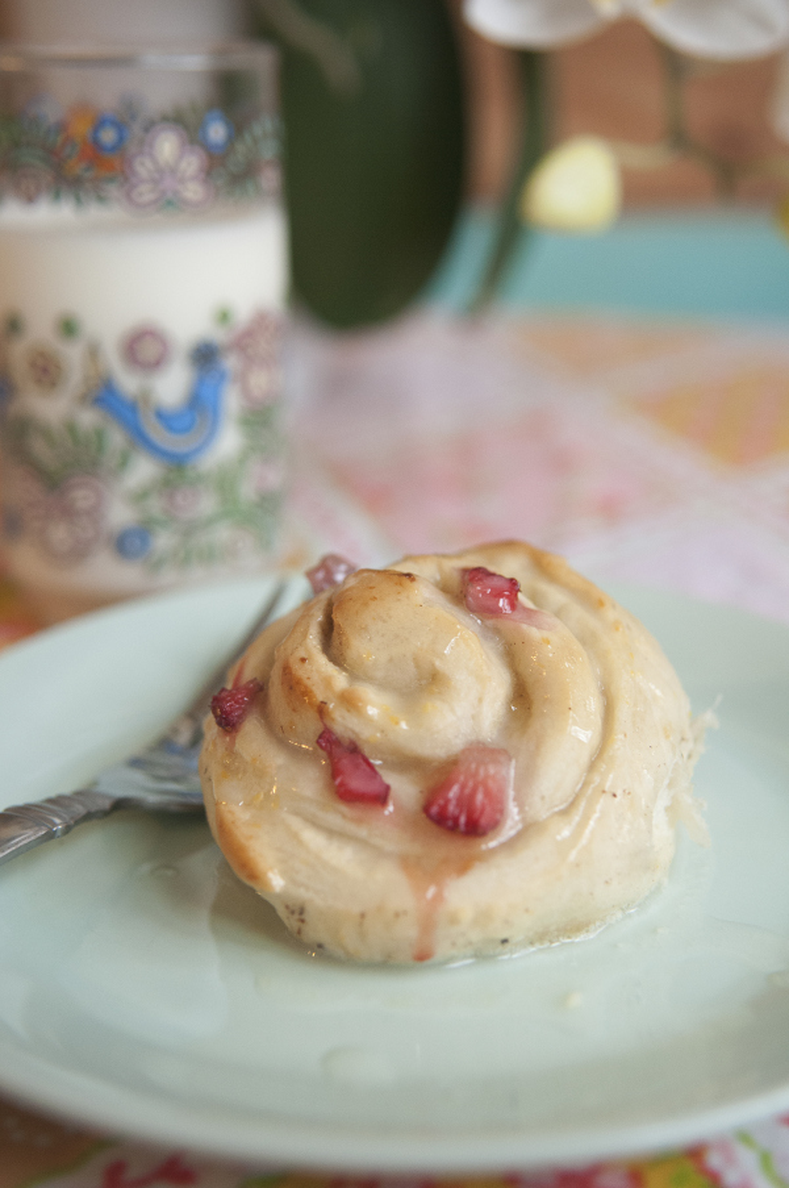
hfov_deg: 28.0
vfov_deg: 41.2
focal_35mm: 48
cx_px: 394
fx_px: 1582
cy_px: 594
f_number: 2.8
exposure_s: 1/125
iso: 800
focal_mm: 32
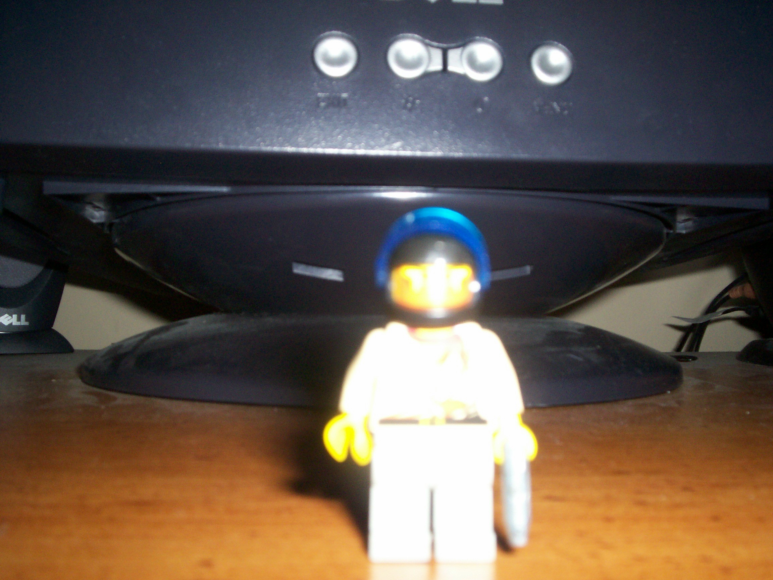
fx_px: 804
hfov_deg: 51.4
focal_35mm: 36
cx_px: 386
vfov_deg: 39.7
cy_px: 290
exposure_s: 1/64
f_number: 4.5
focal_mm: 5.9
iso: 140
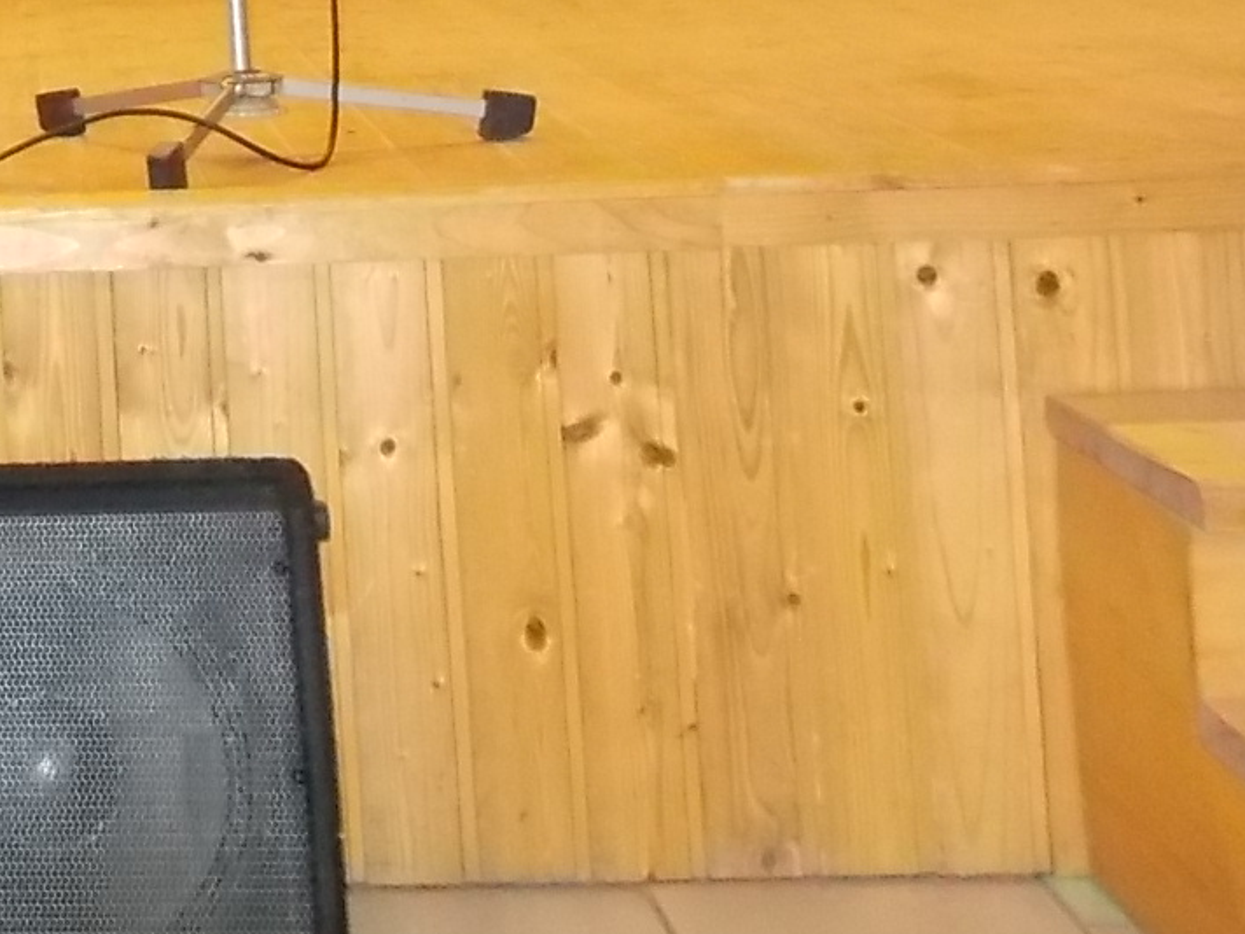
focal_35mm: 83
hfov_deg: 21.7
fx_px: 2985
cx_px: -292
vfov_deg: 16.6
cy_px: -348
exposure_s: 1/25
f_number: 3.2
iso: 320
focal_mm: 4.6
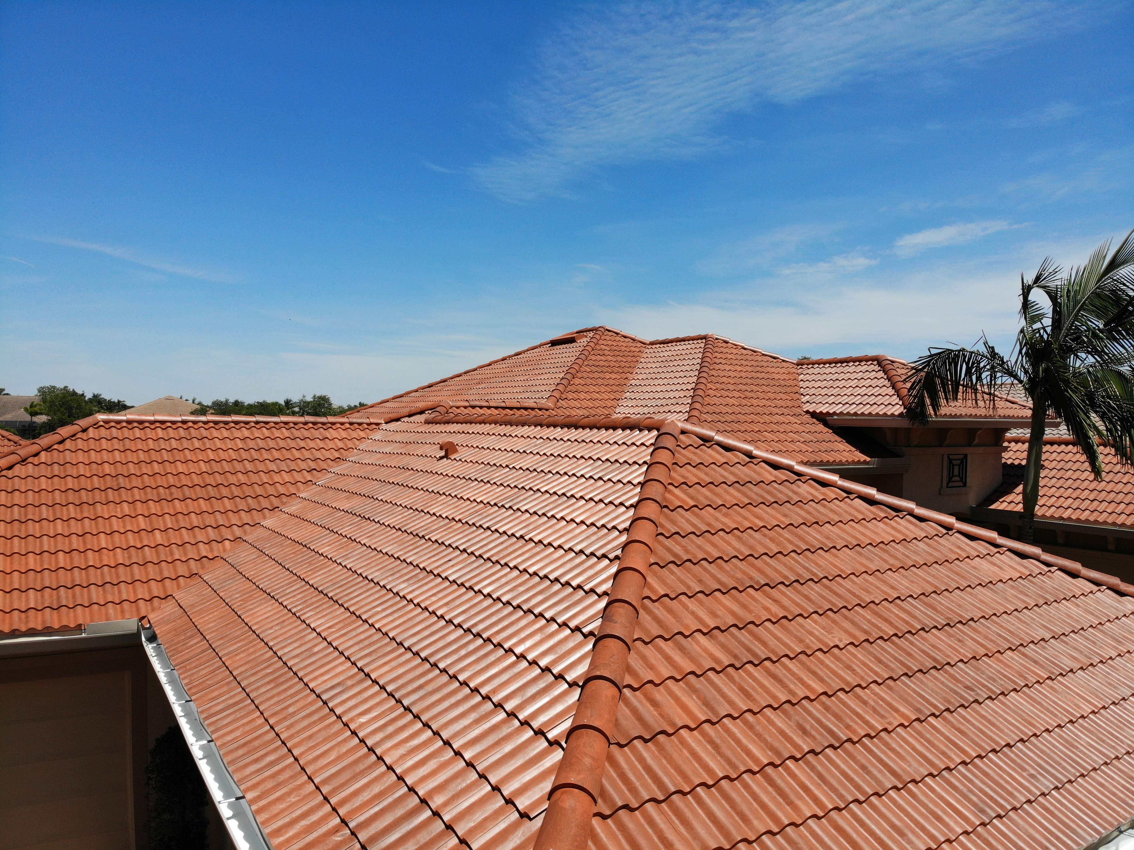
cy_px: 425
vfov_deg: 56.8
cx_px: 567
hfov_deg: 71.6
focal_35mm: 24
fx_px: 786
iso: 101
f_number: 2.8
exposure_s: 1/1472
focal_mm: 4.5
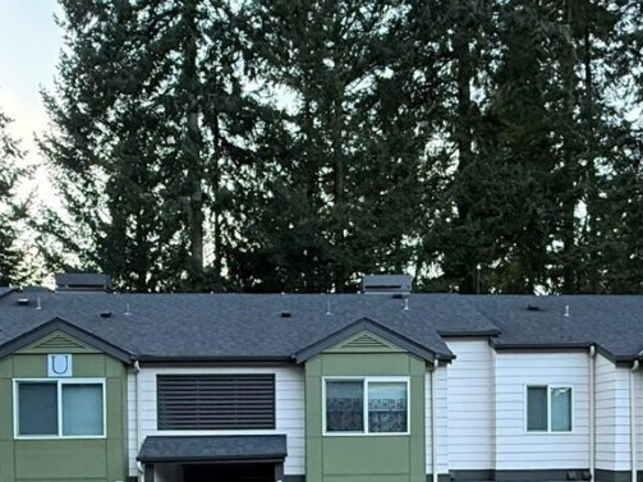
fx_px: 724
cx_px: 335
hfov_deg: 47.9
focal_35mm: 39
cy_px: 451
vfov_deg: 34.4
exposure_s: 1/60
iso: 400
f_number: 2.2
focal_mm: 2.22
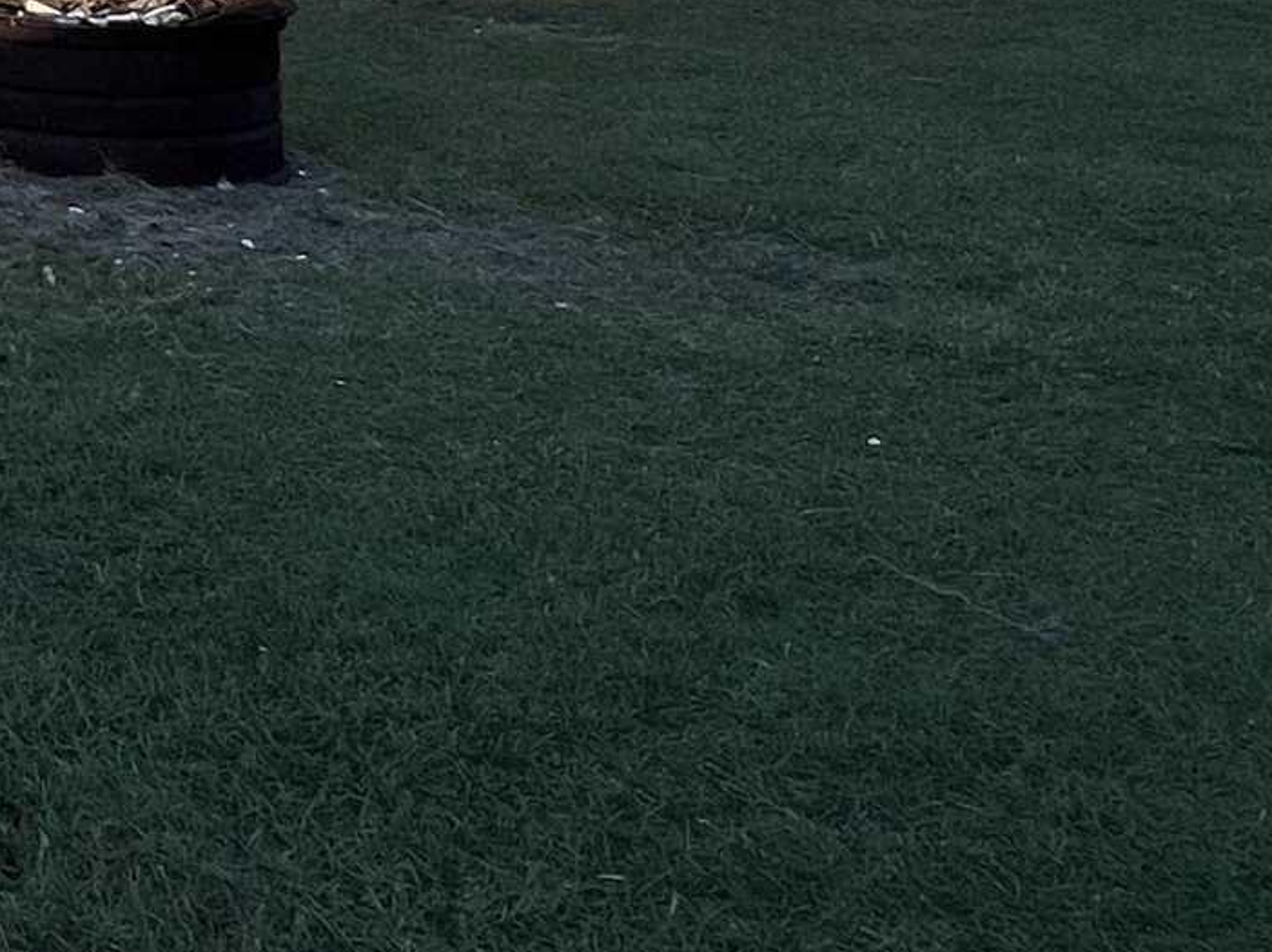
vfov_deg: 22.4
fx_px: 2093
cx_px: -964
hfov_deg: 22.2
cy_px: -355
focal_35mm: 57
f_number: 1.8
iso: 32
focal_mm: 1.57
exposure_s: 1/919
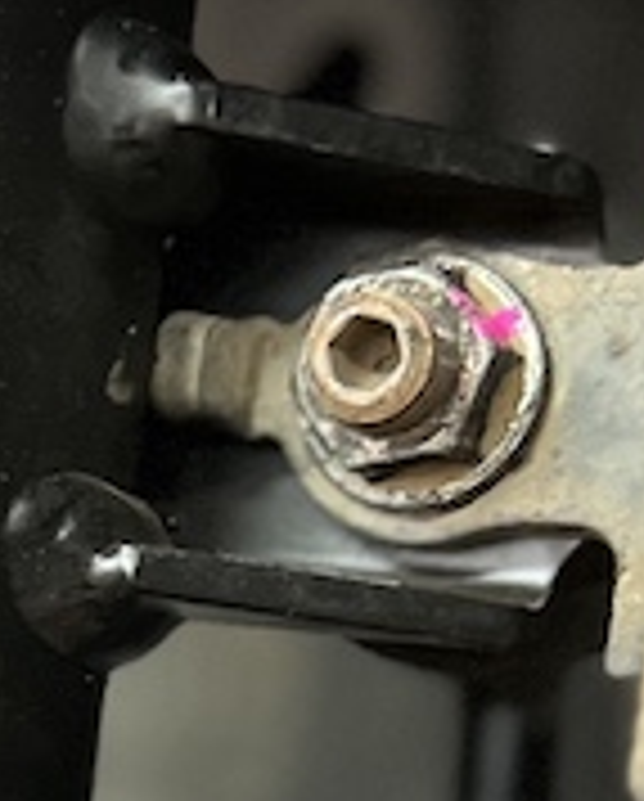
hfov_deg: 9.8
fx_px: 3612
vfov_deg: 12.2
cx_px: -378
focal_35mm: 152
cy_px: 1082
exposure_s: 1/33
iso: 400
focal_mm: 5.7
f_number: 1.5
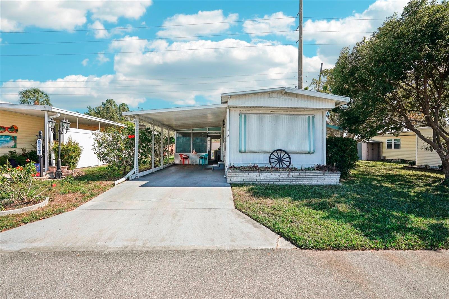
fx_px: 200
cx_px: 224
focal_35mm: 16
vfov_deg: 73.7
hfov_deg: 96.7
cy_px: 150
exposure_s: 1/4000
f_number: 4
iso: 400
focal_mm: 16
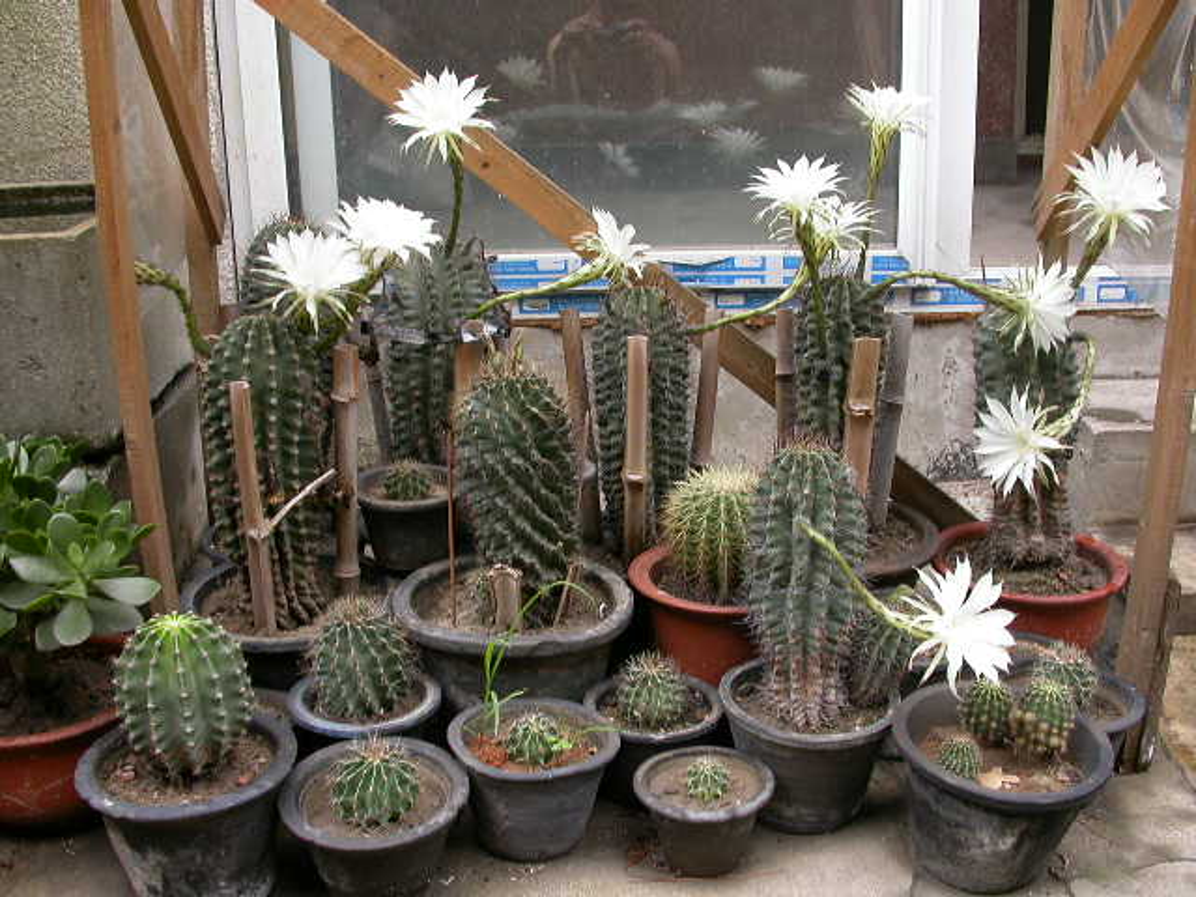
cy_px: 448
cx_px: 598
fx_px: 1313
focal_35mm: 38
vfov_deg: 37.7
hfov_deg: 49.0
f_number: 3.7
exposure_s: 1/69.7
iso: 100
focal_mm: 7.85
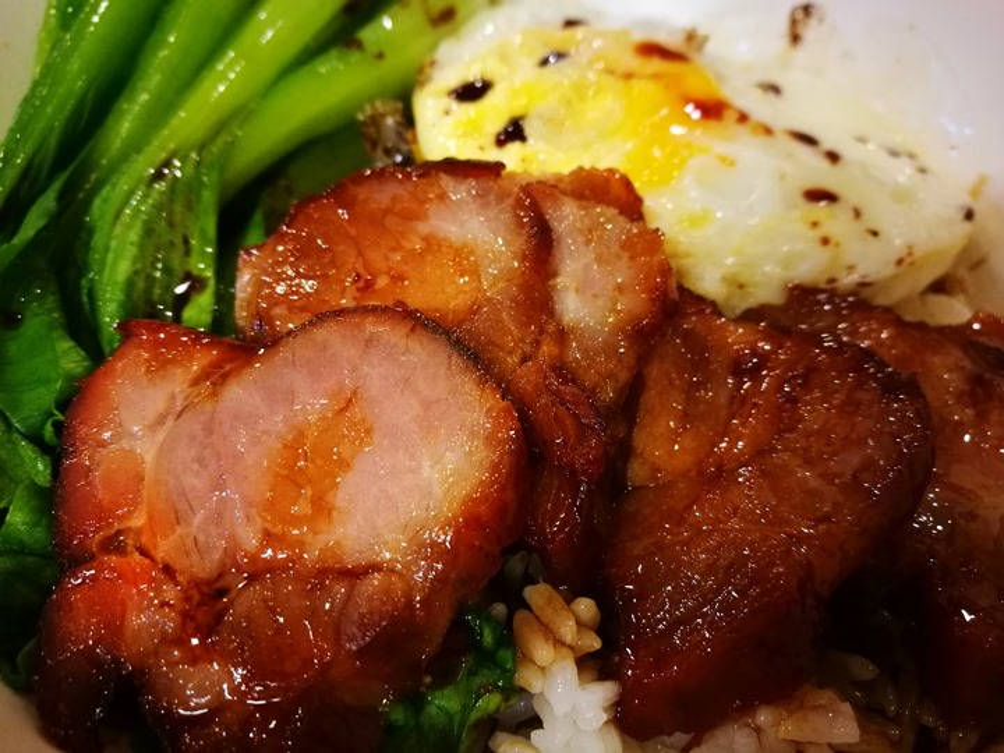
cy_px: 376
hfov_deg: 65.3
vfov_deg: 51.4
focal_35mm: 27
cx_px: 502
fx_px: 783
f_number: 4
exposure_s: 1/24
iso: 500
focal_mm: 4.5
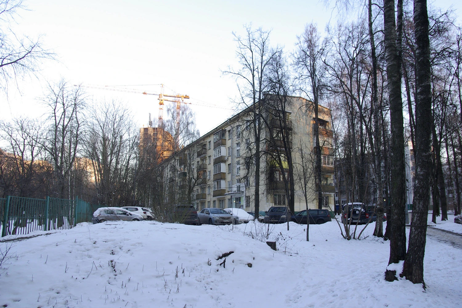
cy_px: 154
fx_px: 269
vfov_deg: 59.5
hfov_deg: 81.2
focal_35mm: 21
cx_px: 231
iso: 100
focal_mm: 14
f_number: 5.6
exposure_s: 1/20
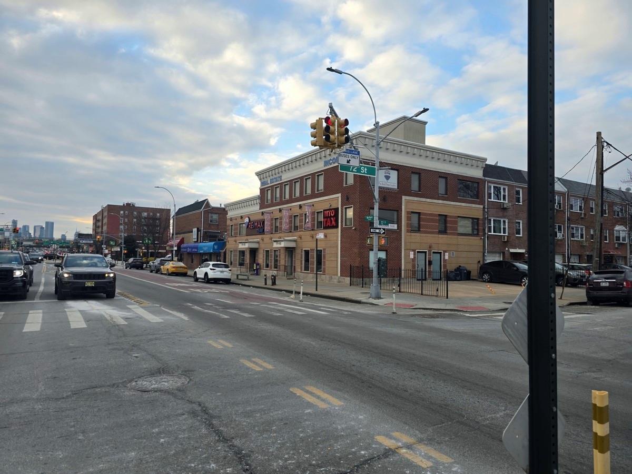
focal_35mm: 23
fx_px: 420
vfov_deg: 58.9
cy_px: 237
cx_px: 316
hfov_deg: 73.9
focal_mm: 6.3
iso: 16
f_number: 1.7
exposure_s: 1/180
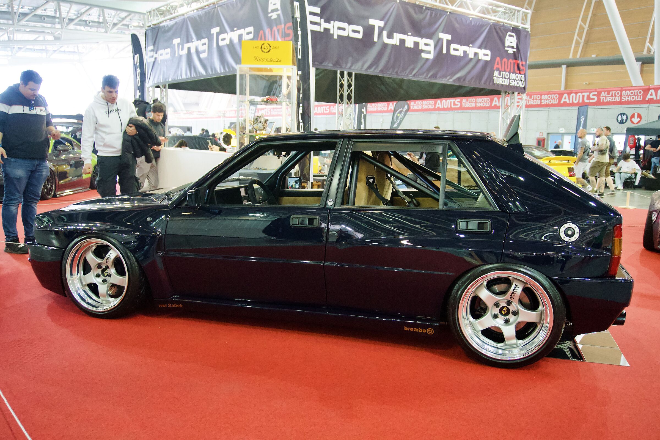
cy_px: 220
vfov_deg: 41.7
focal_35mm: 32
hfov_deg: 59.5
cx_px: 330
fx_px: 577
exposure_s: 1/160
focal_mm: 21
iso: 5000
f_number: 4
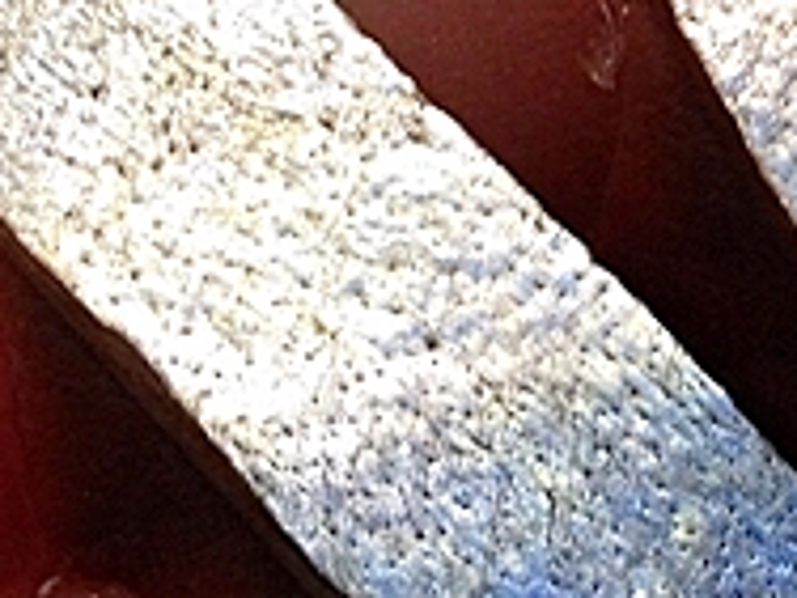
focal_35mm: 149
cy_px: 148
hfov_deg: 12.8
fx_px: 3431
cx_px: 1043
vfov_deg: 9.9
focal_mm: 4.28
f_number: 2.4
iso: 80
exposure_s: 1/20
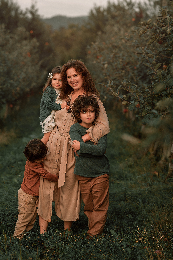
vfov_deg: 15.2
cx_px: 86
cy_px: 130
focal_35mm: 135
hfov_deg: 10.2
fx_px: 973
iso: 100
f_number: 4
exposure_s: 1/640
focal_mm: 135
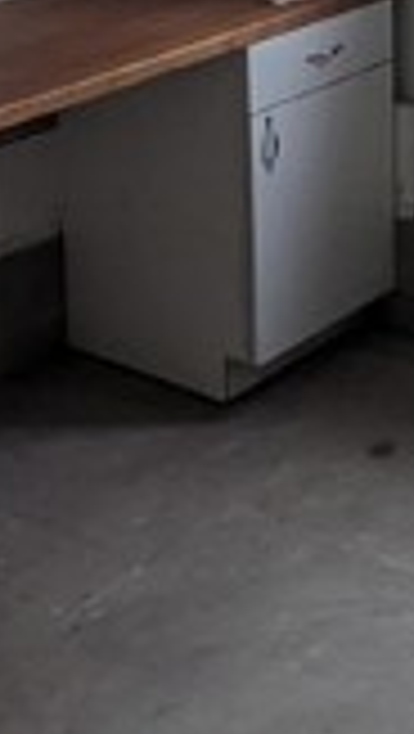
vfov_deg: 23.8
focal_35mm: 82
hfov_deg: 14.5
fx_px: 1596
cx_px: 450
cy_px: -131
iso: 66
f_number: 2.2
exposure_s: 1/57.2
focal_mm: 2.35
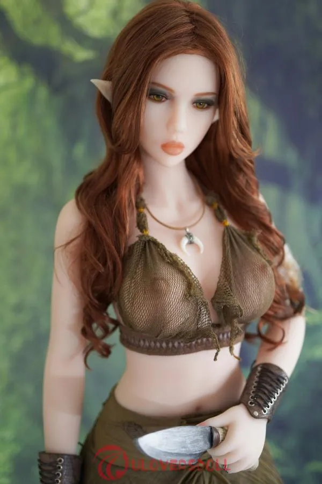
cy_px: 242
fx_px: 671
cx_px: 161
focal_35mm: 50
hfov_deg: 27.0
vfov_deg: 39.6
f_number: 1.4
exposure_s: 1/50
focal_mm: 50
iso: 100
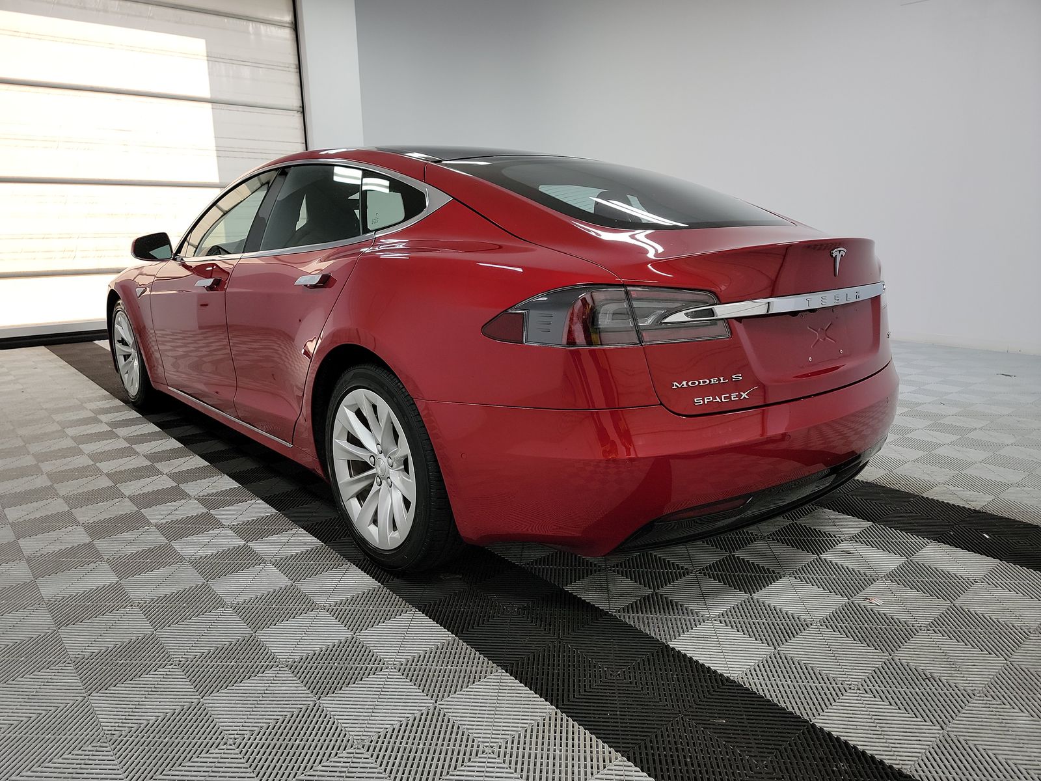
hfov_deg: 71.6
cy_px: 390
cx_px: 520
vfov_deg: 56.8
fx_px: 722
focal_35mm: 24
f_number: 1.8
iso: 82
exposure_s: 1/119
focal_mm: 6.7
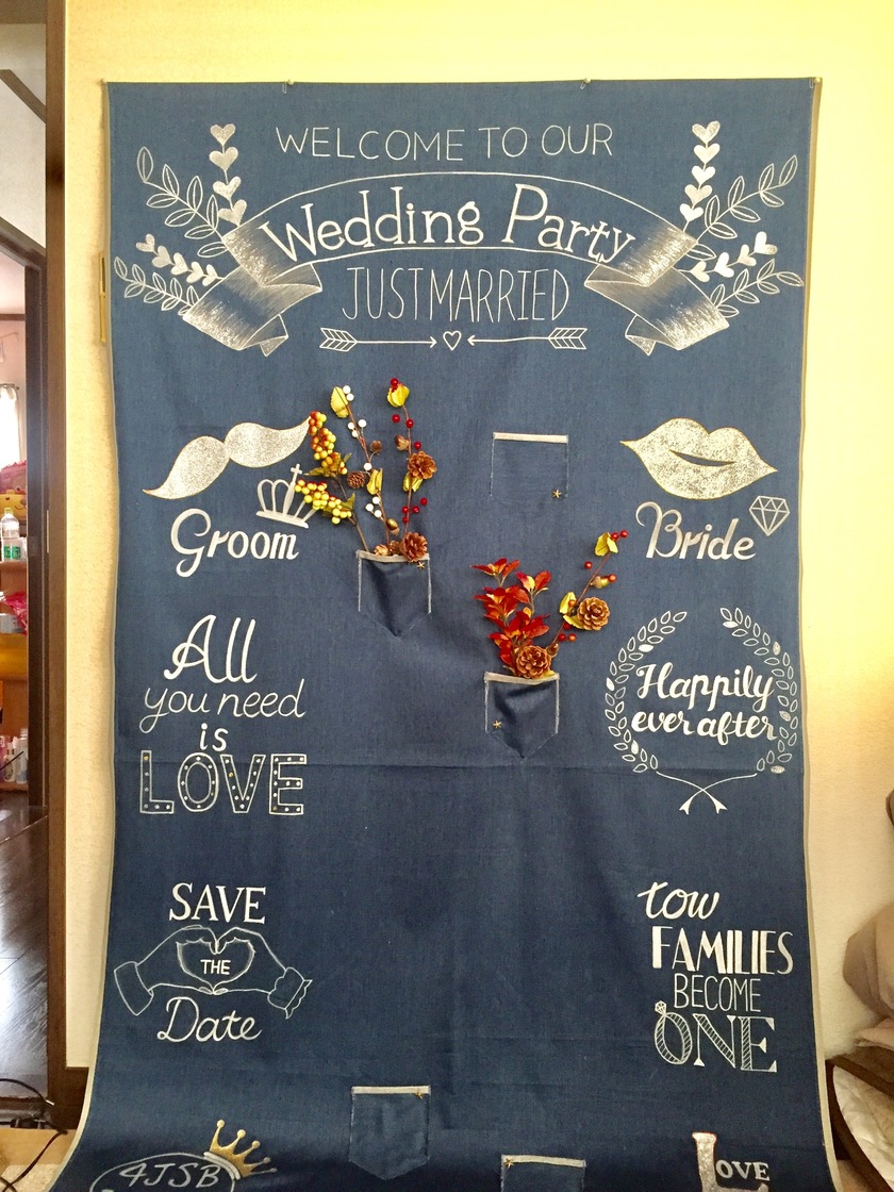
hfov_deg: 48.2
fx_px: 999
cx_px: 447
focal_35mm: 29
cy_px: 596
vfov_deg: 61.7
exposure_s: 1/24
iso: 250
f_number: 2.2
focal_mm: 4.15
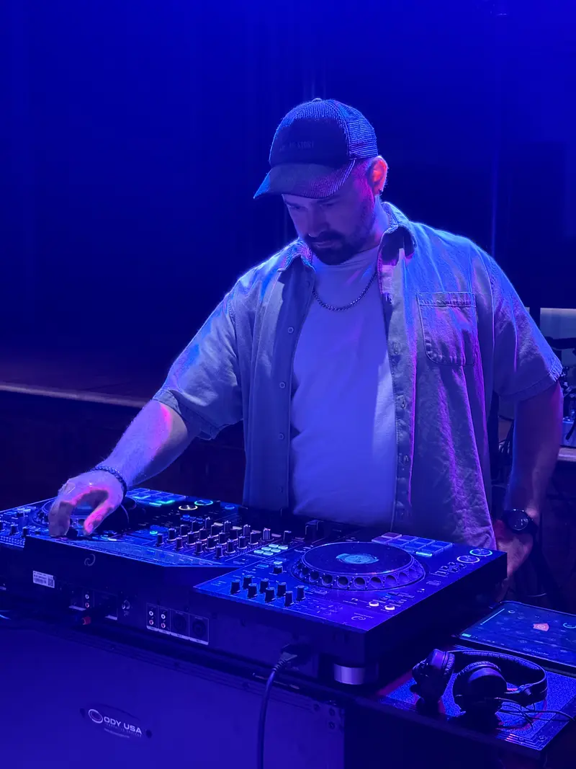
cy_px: 384
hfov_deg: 30.3
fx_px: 1065
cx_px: 288
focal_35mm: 48
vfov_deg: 39.7
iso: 500
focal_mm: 6.76
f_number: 1.78
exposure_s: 1/37
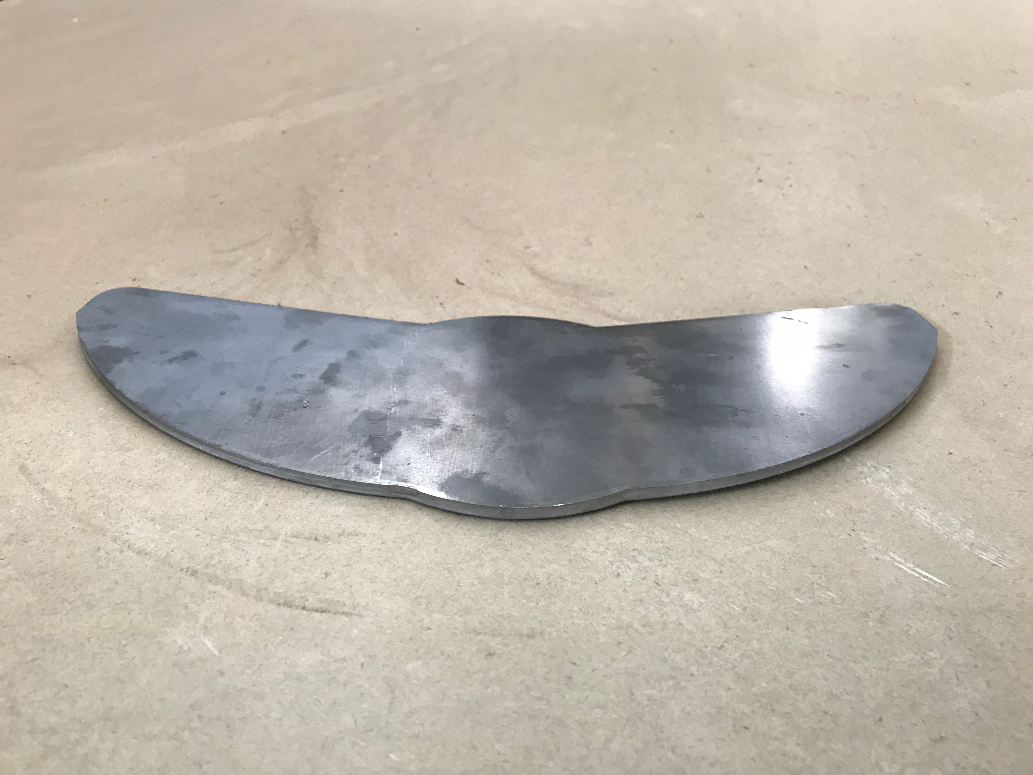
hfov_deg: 63.4
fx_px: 836
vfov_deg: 49.7
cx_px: 516
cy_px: 388
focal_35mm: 28
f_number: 1.8
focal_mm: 3.99
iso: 40
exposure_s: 1/20
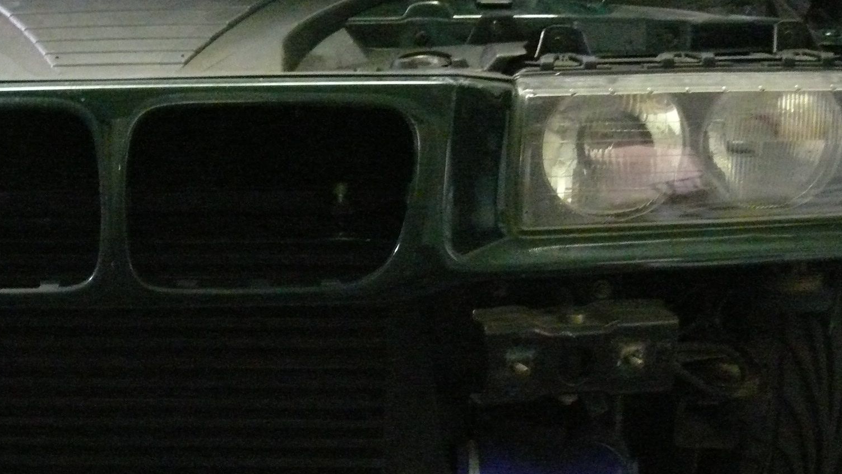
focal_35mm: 65
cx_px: 174
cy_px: 394
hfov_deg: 31.6
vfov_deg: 18.3
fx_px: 1451
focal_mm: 7.4
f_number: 2.8
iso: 800
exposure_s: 1/8
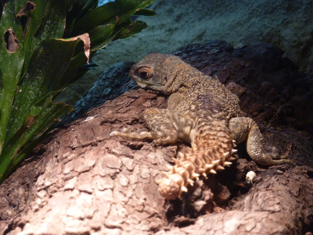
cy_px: 118
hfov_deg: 16.6
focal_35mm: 119
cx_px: 156
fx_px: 1076
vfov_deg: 12.5
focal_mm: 19.5
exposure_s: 1/30
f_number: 4.4
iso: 400
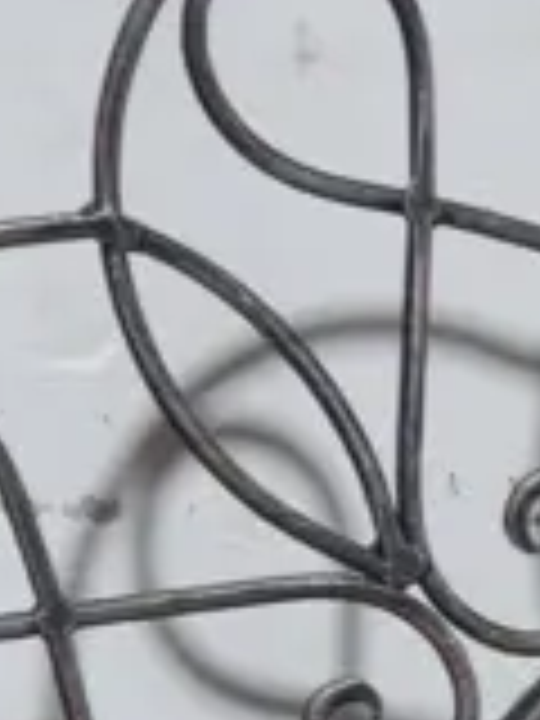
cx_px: 1105
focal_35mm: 230
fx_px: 4784
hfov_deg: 6.3
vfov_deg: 8.2
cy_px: 1418
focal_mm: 18
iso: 400
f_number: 4
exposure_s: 1/60
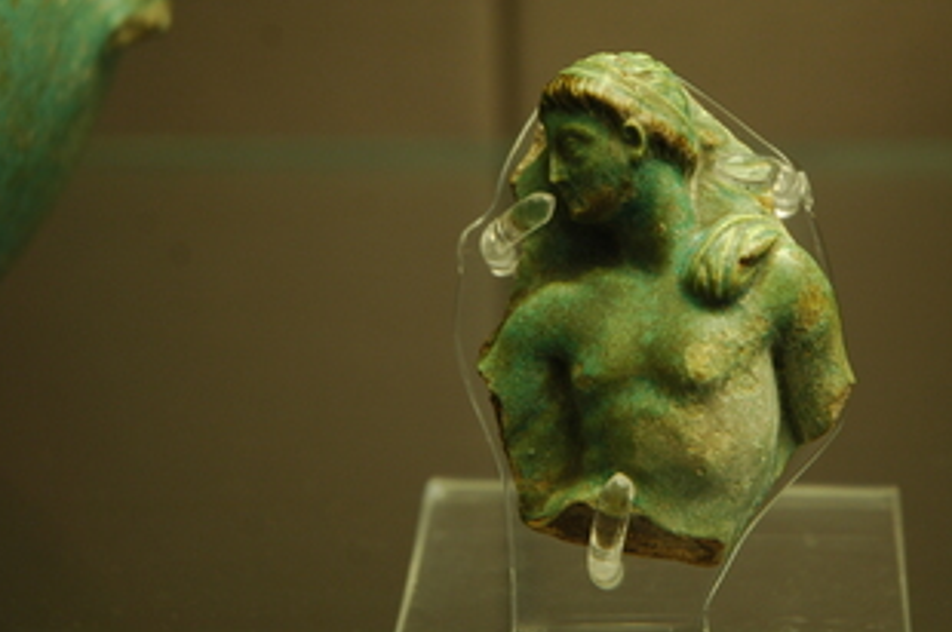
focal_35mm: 149
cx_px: 602
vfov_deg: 9.2
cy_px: 187
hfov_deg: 13.8
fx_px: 3936
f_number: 4.5
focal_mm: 70
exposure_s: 1/25
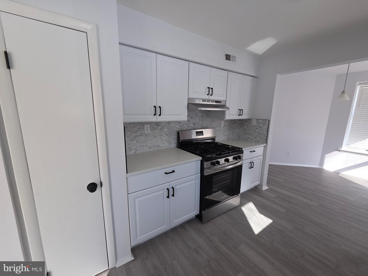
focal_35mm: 13
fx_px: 138
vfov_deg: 89.9
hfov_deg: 106.2
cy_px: 138
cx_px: 184
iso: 50
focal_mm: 2.2
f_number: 2.2
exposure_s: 1/138
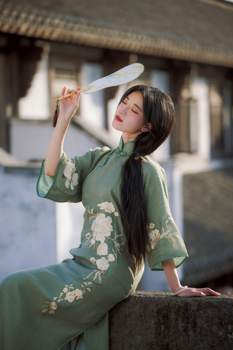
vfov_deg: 15.3
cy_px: 175
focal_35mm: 134
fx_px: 1301
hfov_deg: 10.2
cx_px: 116
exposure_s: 1/500
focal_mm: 135
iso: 100
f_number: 2.8
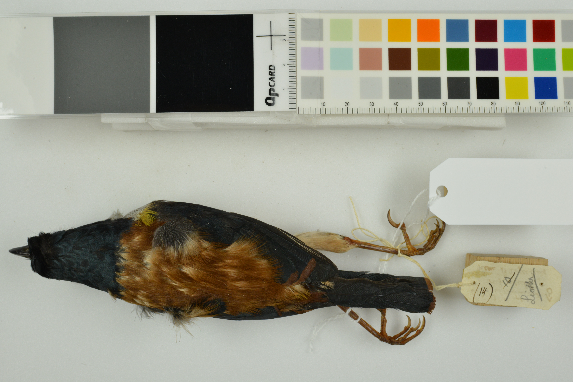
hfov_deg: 54.4
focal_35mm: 35
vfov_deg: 37.9
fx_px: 557
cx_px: 286
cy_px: 191
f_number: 16
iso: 800
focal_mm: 35
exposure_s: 1/200
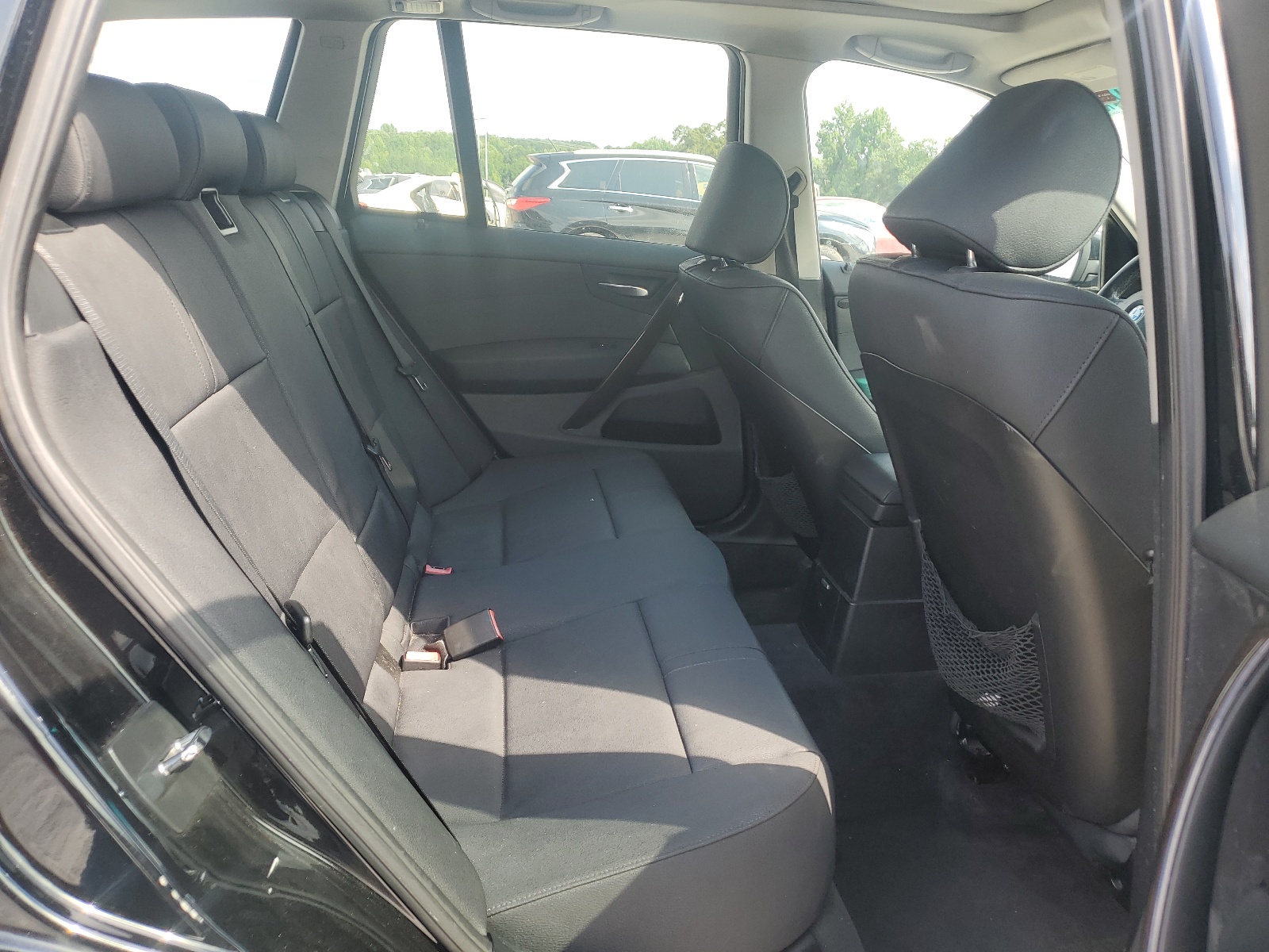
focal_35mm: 26
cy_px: 476
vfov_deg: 53.1
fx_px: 953
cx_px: 634
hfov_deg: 67.3
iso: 50
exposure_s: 1/256
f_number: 1.5
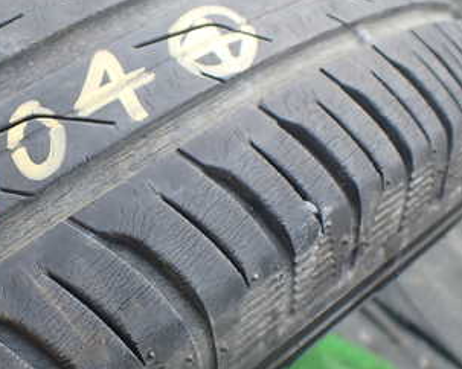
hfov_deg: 30.7
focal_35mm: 58
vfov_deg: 26.2
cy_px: 203
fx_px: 793
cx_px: 27
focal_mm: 5.4
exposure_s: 1/125
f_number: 2.3
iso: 100
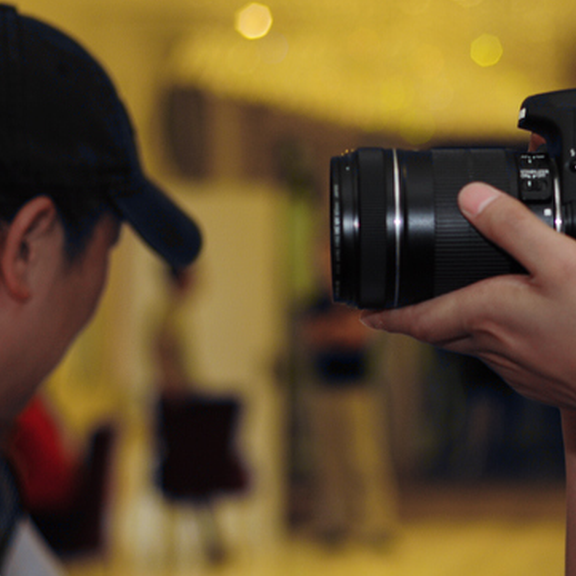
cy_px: 237
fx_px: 2824
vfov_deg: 11.6
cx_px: 657
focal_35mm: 150
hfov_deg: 11.5
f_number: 2.8
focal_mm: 50
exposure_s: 1/50
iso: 200
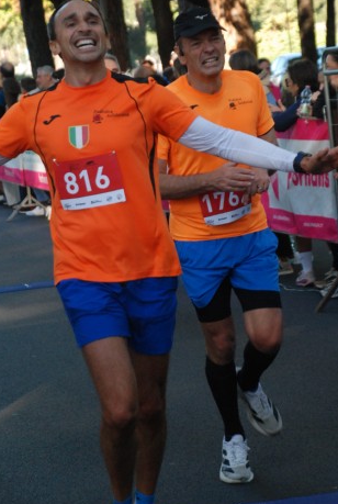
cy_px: 197
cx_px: 181
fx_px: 2201
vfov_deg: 13.0
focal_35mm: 157
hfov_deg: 8.8
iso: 1000
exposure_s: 1/400
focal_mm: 80
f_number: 5.6
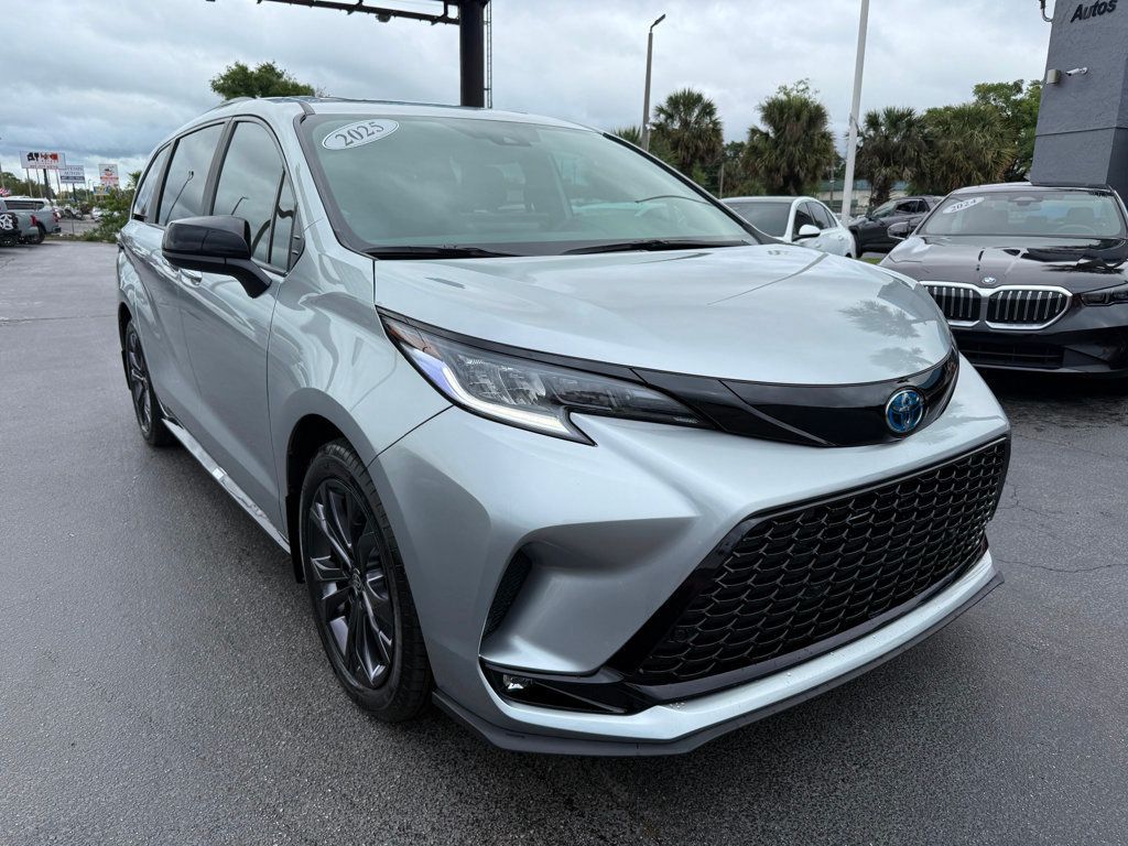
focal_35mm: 24
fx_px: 782
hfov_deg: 71.6
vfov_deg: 56.8
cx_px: 564
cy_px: 423
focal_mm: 6.76
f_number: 1.78
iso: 80
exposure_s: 1/1770
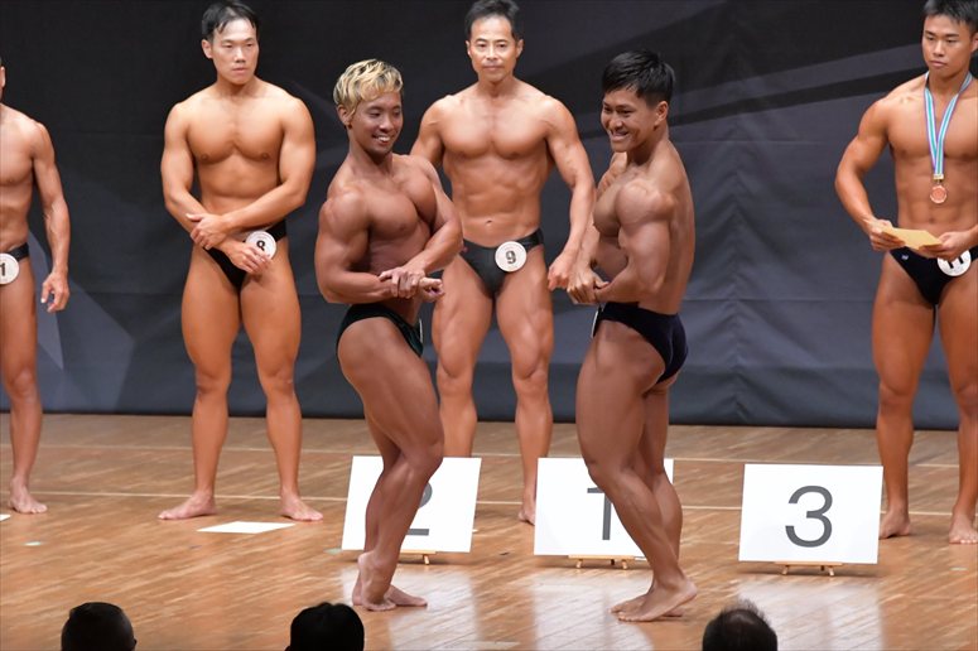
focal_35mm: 285
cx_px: 489
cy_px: 326
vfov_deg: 4.8
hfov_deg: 7.2
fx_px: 7739
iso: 8000
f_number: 5.6
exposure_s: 1/400
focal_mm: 190
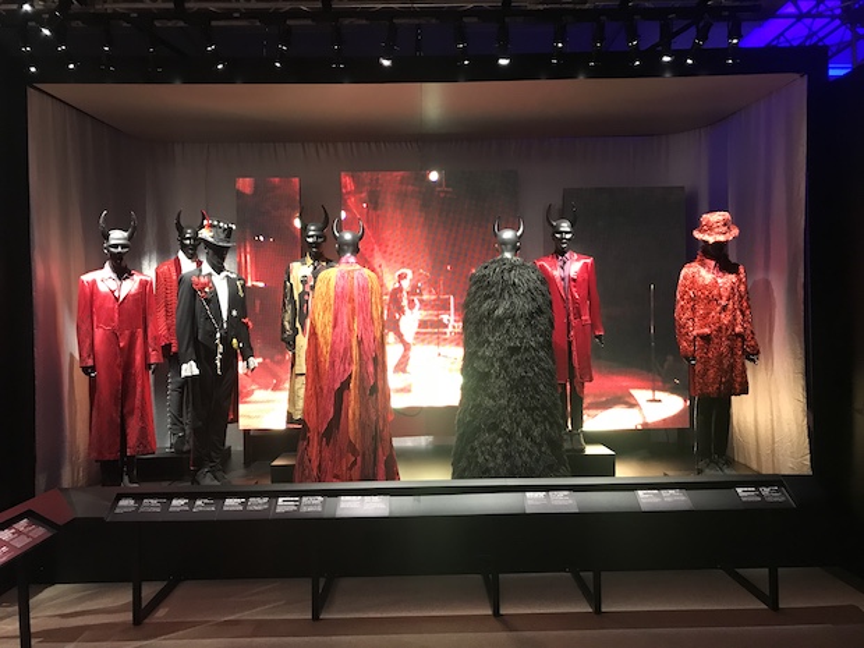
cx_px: 432
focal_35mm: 28
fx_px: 699
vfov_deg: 49.7
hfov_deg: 63.4
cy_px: 324
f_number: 1.8
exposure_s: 1/10
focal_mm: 3.99
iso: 100
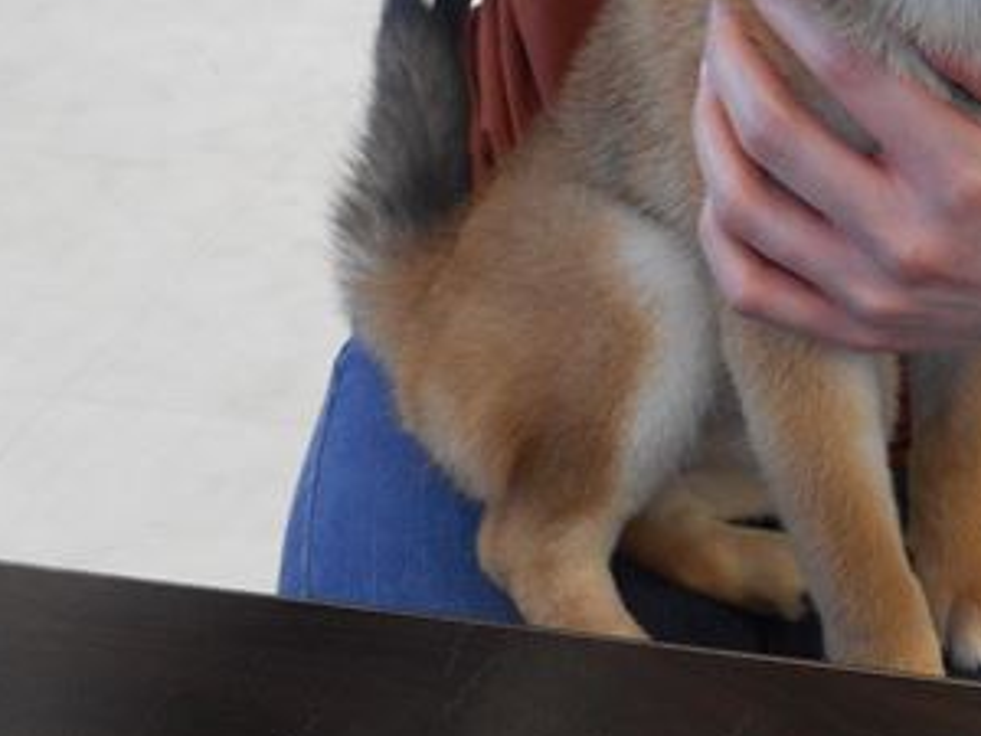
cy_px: 105
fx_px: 1417
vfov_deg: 28.2
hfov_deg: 35.9
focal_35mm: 50
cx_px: 886
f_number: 3.7
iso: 125
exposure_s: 1/30
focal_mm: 4.5
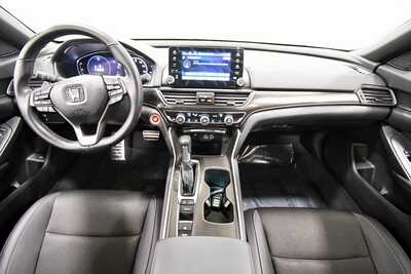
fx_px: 171
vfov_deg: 77.4
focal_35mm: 15
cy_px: 137
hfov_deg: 100.4
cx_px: 206
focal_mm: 10
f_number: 4.5
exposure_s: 1/60
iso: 5600
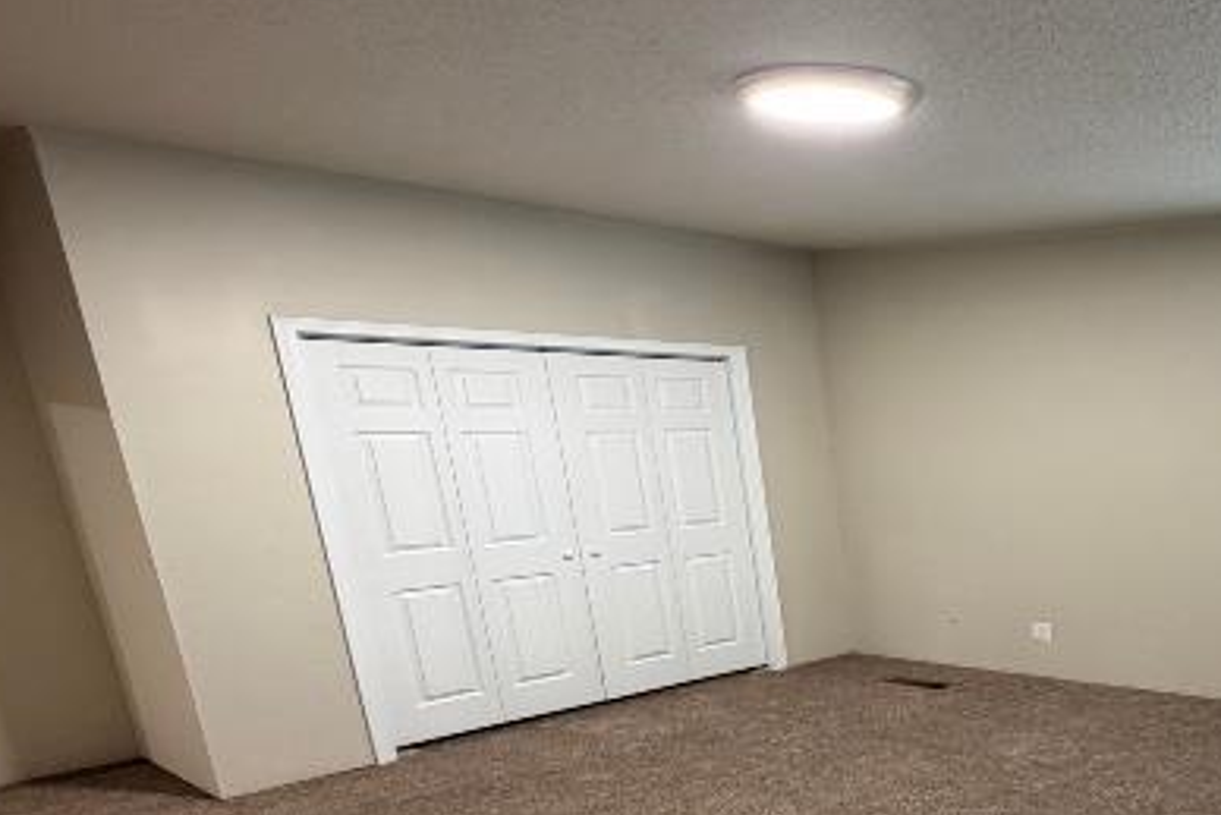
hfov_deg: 71.6
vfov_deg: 52.0
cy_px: 554
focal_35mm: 24
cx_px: 812
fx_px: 814
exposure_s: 1/60
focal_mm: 2.22
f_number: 2.2
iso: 320
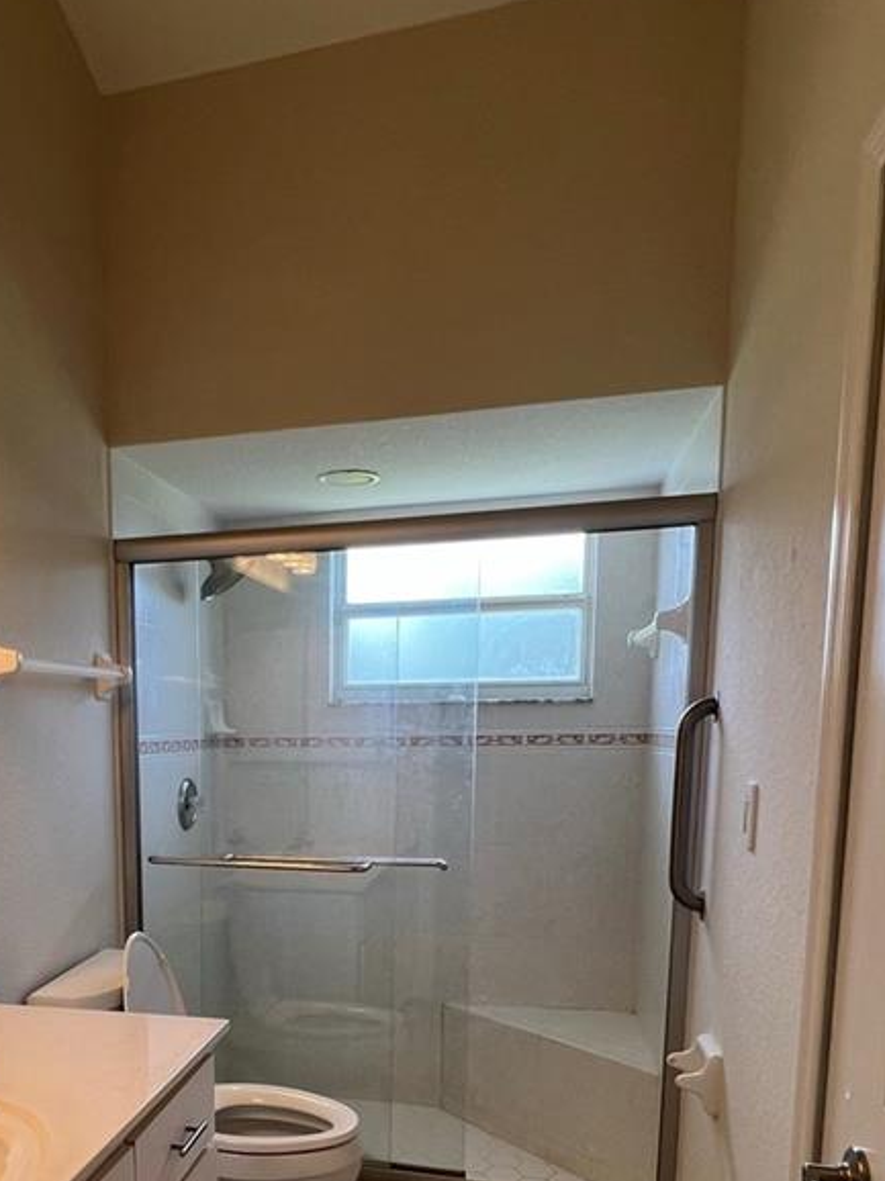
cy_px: 870
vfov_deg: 62.0
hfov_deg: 49.0
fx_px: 921
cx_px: 204
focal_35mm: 27
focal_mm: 1.57
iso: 40
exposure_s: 1/120
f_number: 1.8
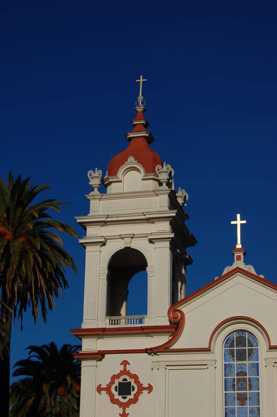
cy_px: 208
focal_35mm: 82
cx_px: 138
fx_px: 954
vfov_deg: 24.6
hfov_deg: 16.5
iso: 200
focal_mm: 55
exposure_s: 1/500
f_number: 16
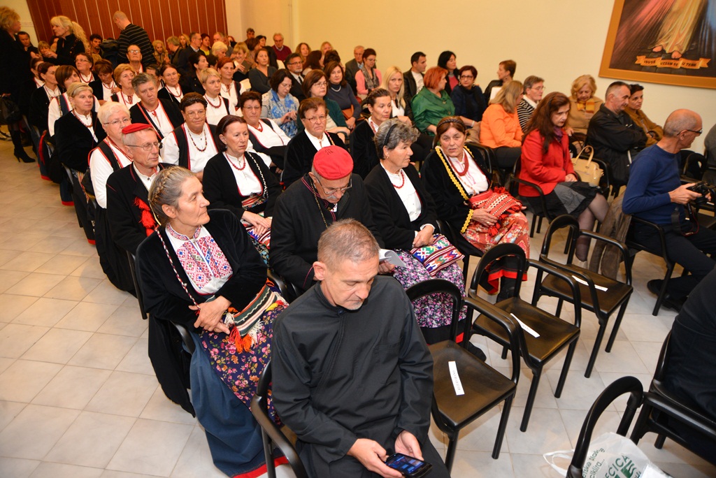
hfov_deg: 73.7
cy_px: 239
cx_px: 358
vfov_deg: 53.2
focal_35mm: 24
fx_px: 478
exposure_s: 1/125
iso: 1250
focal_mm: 24
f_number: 3.5
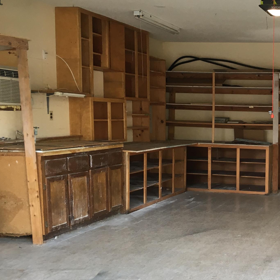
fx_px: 512
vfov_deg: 30.5
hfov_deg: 28.3
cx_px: 293
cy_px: 170
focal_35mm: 56
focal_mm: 4.15
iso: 50
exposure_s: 1/30
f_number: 2.2
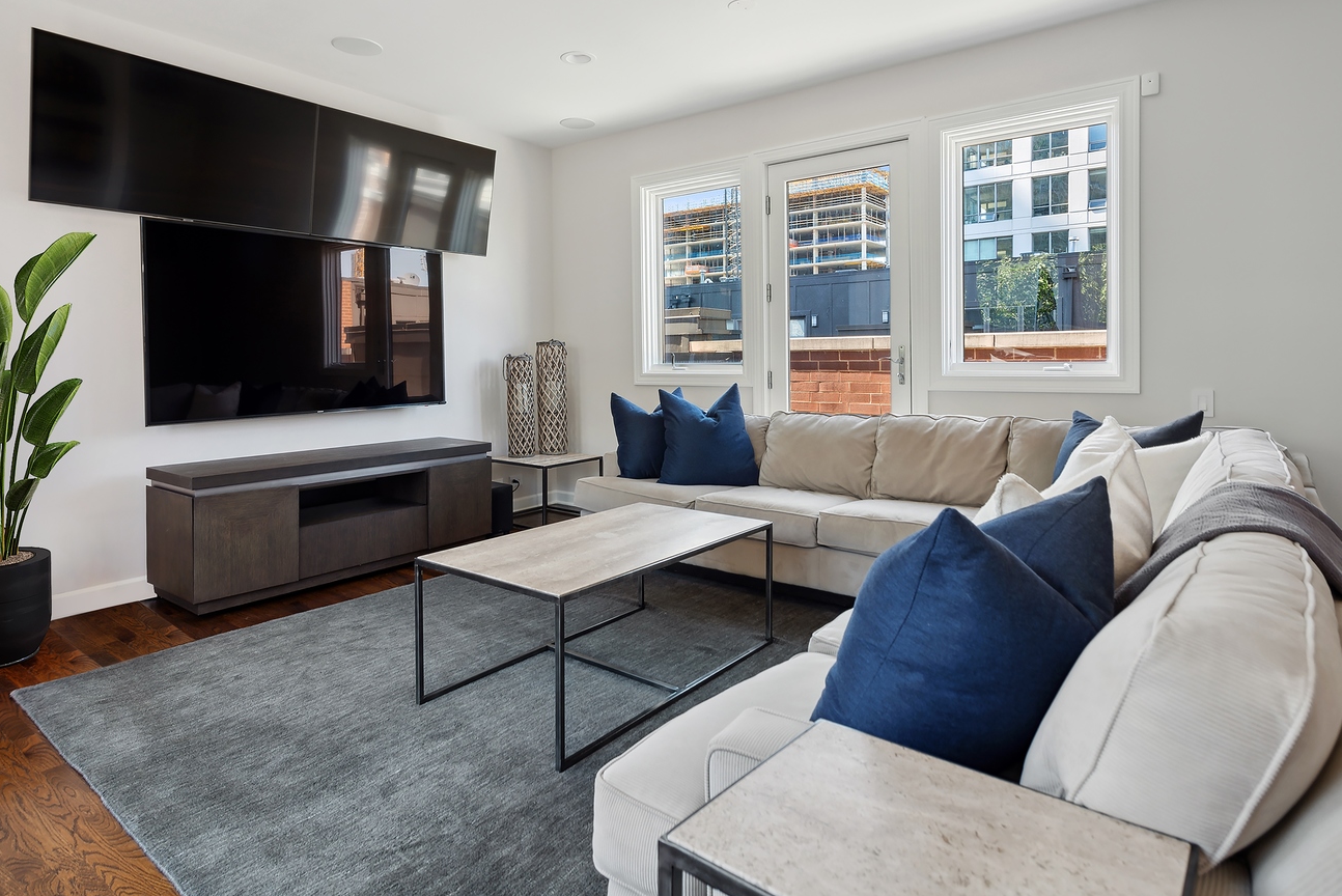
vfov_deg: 61.7
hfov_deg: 83.9
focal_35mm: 20
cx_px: 646
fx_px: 746
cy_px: 387
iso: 100
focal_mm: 16
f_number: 8
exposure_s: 1/10
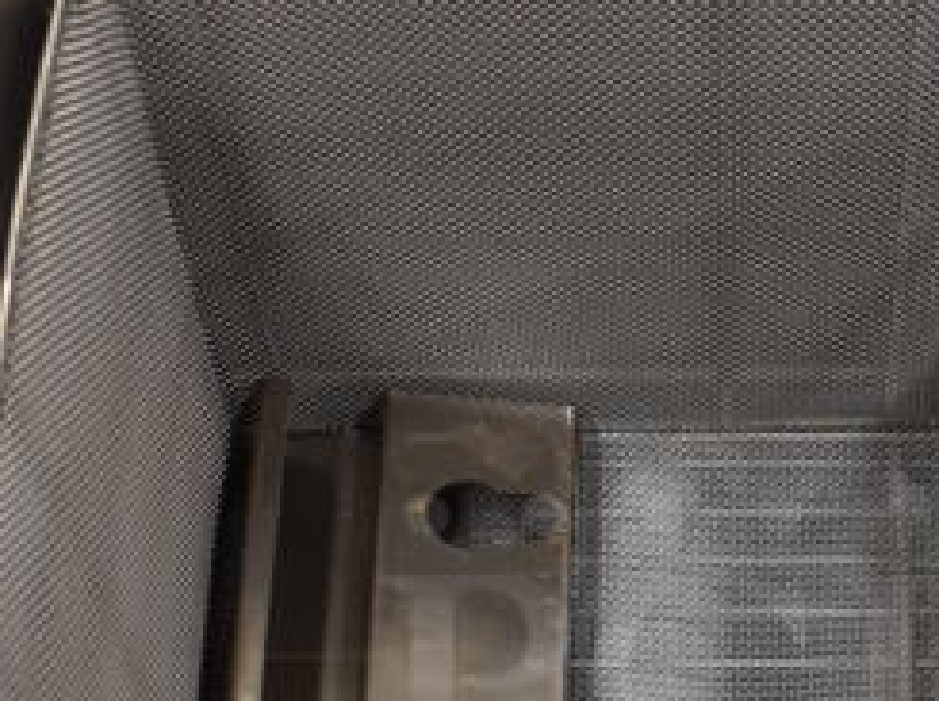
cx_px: 663
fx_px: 2627
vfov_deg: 15.0
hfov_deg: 20.2
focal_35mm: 97
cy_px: 672
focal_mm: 18
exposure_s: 1/125
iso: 900
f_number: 3.5
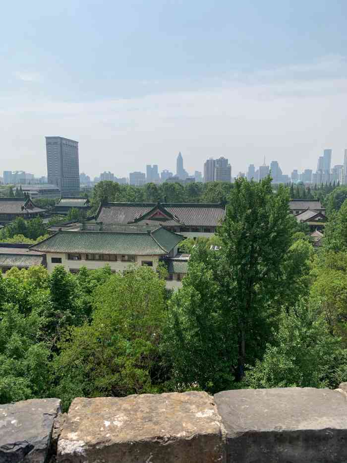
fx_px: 347
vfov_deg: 67.3
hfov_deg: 53.1
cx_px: 174
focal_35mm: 26
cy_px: 232
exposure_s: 1/3401
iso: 25
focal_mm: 4.25
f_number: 1.8
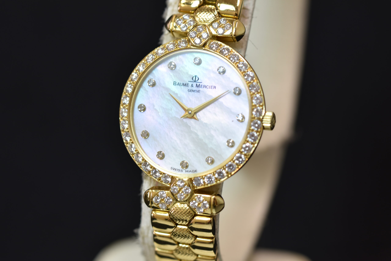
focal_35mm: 135
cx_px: 196
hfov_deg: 15.2
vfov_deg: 10.2
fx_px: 1466
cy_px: 130
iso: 100
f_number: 5
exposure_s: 1/30
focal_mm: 90
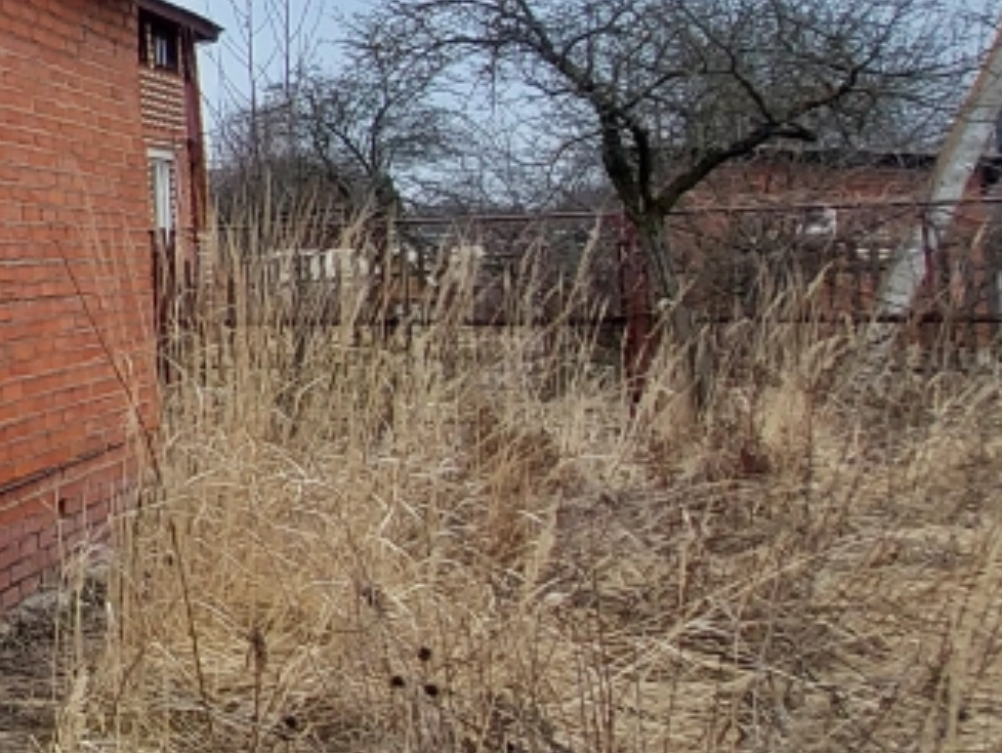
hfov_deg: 25.0
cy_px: 155
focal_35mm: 50
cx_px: -624
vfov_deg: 28.5
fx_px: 1448
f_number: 2.2
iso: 40
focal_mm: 1.74
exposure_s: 1/713
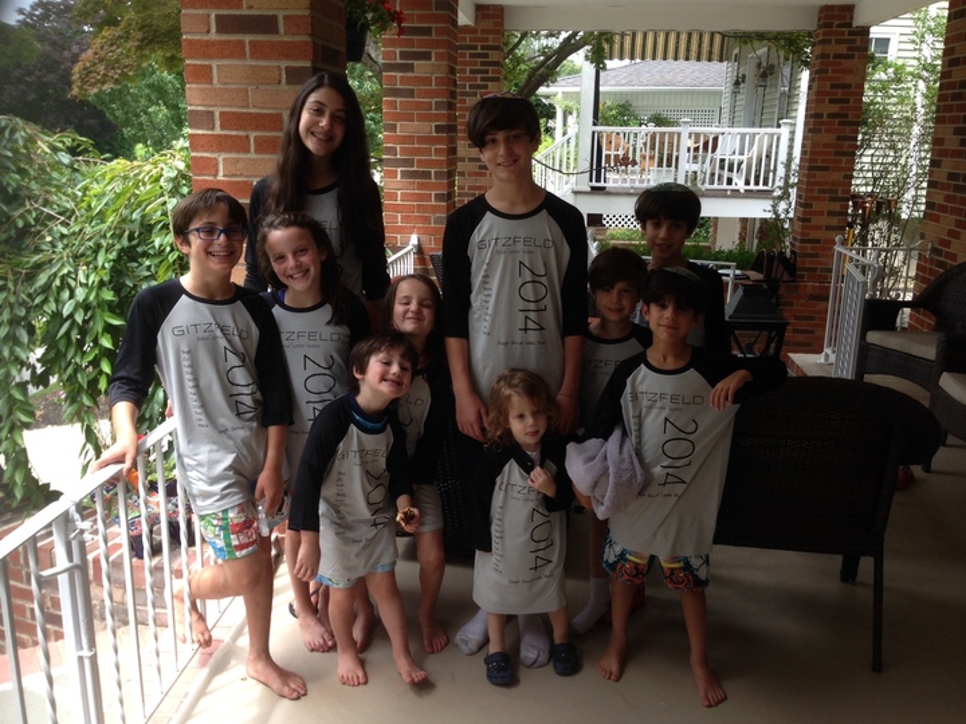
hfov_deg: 55.4
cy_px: 362
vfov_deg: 42.9
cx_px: 483
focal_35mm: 33
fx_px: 921
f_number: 2.4
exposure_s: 1/196
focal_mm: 4.12
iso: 50
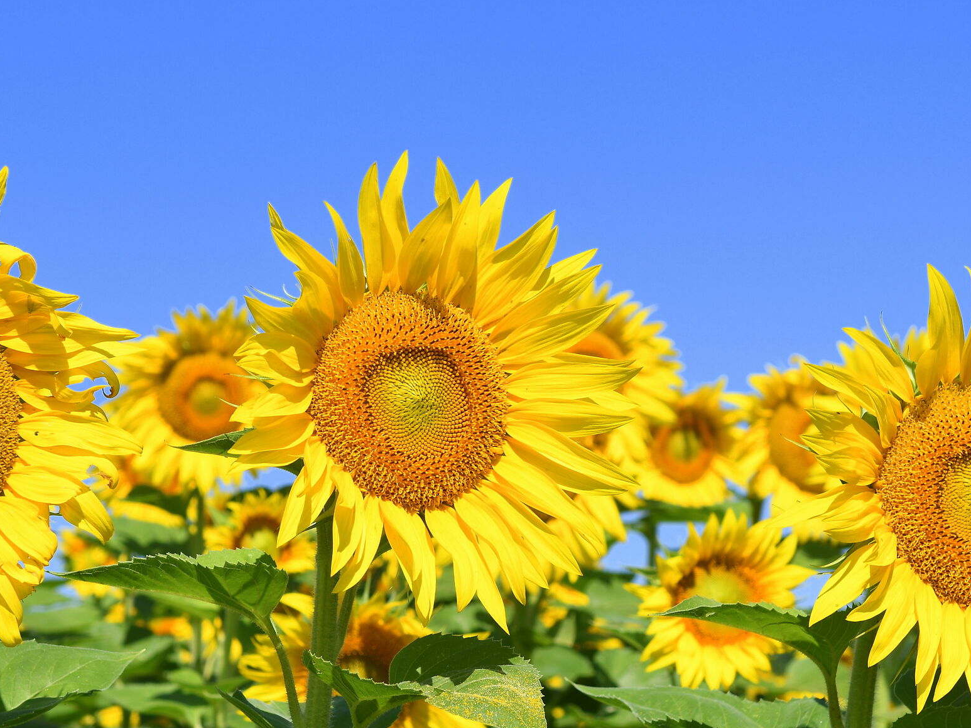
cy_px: 408
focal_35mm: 101
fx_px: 2826
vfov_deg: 14.7
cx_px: 380
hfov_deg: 19.5
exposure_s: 1/400
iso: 100
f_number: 7.1
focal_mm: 45
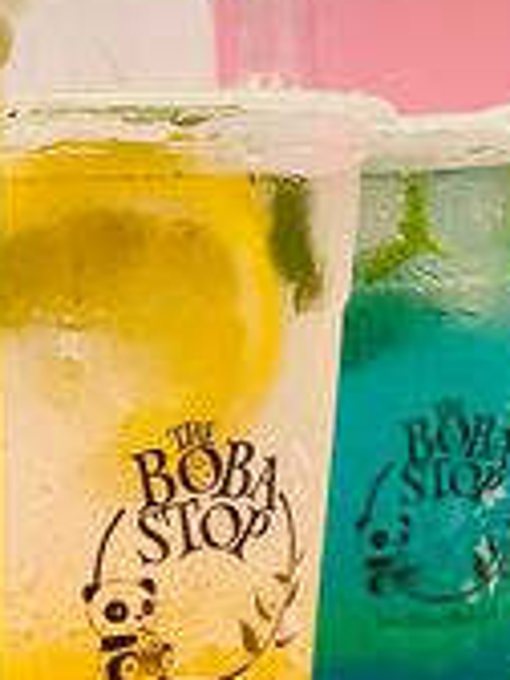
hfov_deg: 22.2
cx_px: 182
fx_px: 1297
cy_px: 704
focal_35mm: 66
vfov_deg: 27.4
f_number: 1.8
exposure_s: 1/50
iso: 160
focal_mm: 4.25
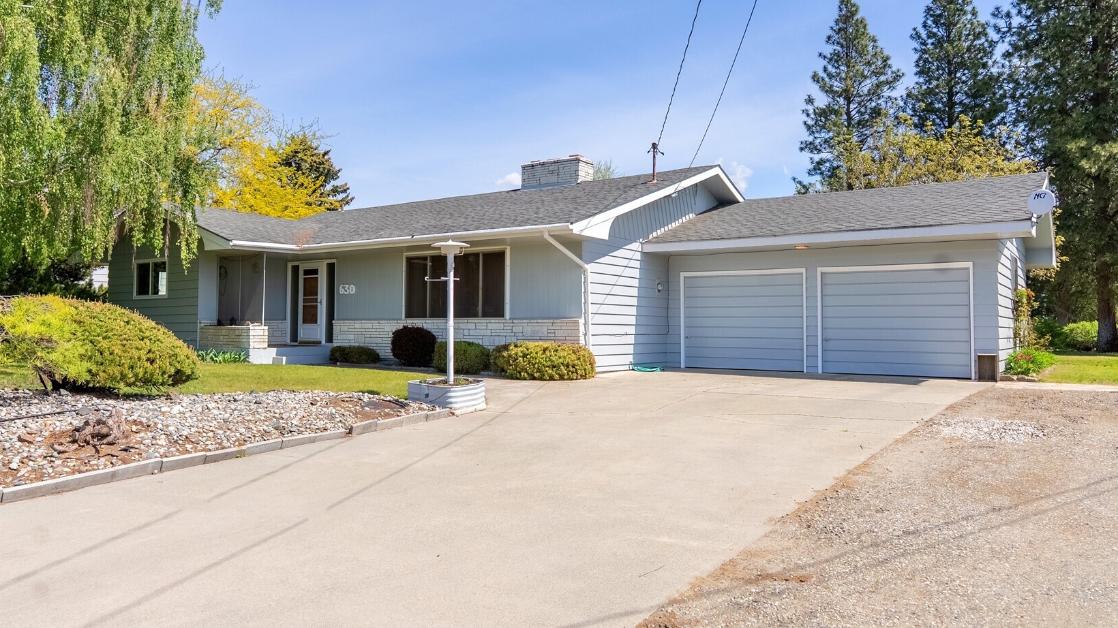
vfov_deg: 44.3
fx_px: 771
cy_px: 291
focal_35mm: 26
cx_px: 542
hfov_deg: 71.9
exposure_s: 1/8000
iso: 400
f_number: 10
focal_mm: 24
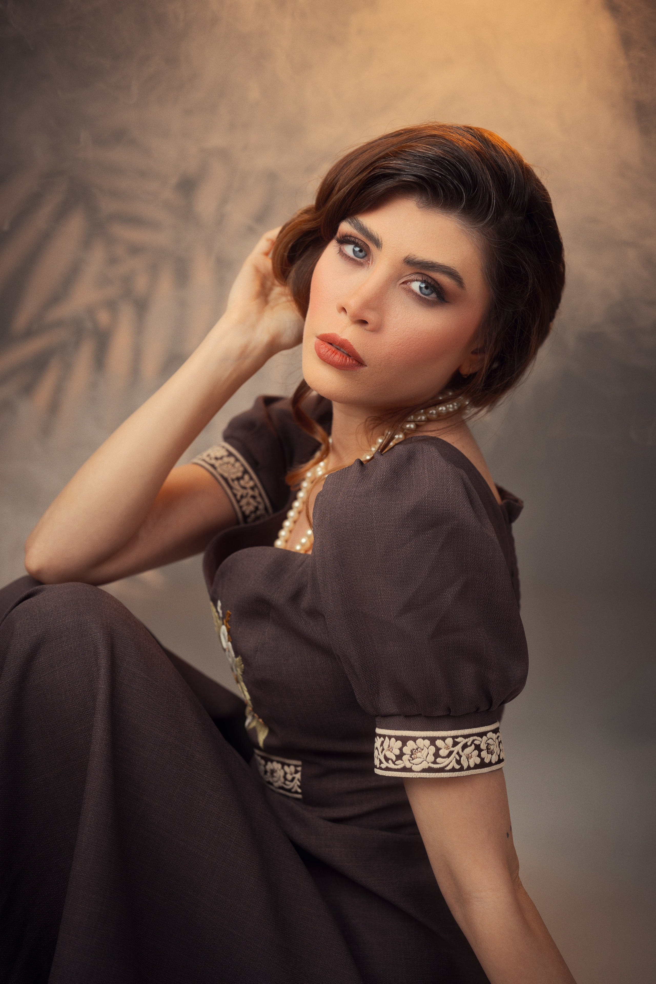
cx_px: 328
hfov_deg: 27.0
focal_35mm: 50
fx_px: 1367
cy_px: 492
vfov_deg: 39.6
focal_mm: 50
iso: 125
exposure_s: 1/200
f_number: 3.2
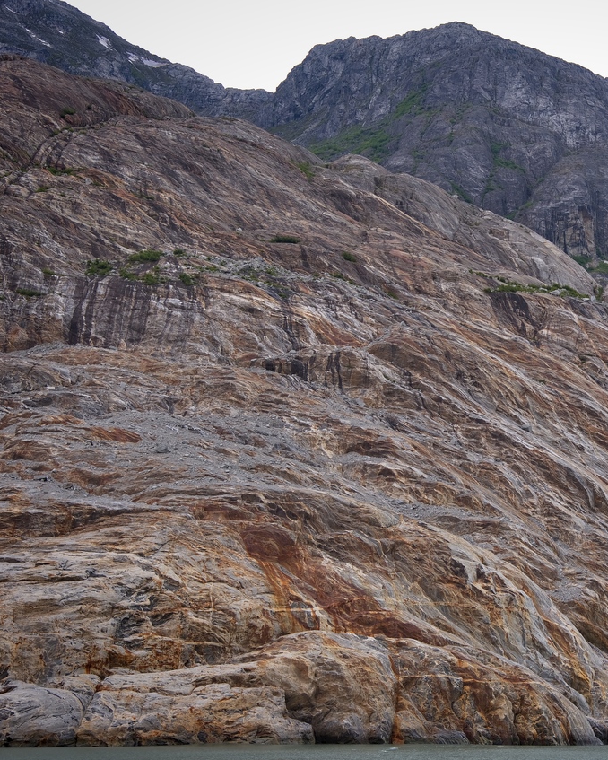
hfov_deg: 19.4
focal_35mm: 78
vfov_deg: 24.4
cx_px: 501
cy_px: 381
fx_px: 1754
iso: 100
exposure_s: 1/125
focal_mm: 55
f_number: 5
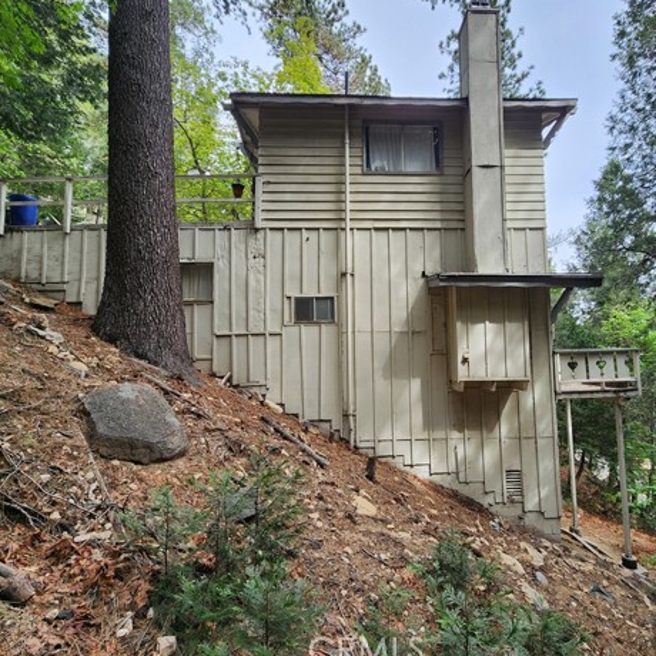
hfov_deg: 87.0
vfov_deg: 87.4
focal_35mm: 16
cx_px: 368
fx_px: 343
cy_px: 328
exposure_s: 1/294
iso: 50
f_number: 2.2
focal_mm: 2.2
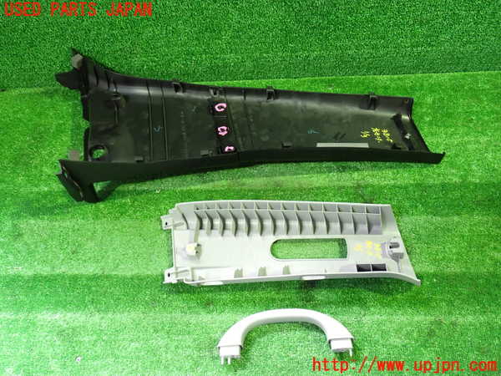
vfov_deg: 46.8
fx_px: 434
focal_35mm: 30
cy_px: 188
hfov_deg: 60.0
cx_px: 250
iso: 640
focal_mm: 5.4
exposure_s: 1/30
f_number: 2.3
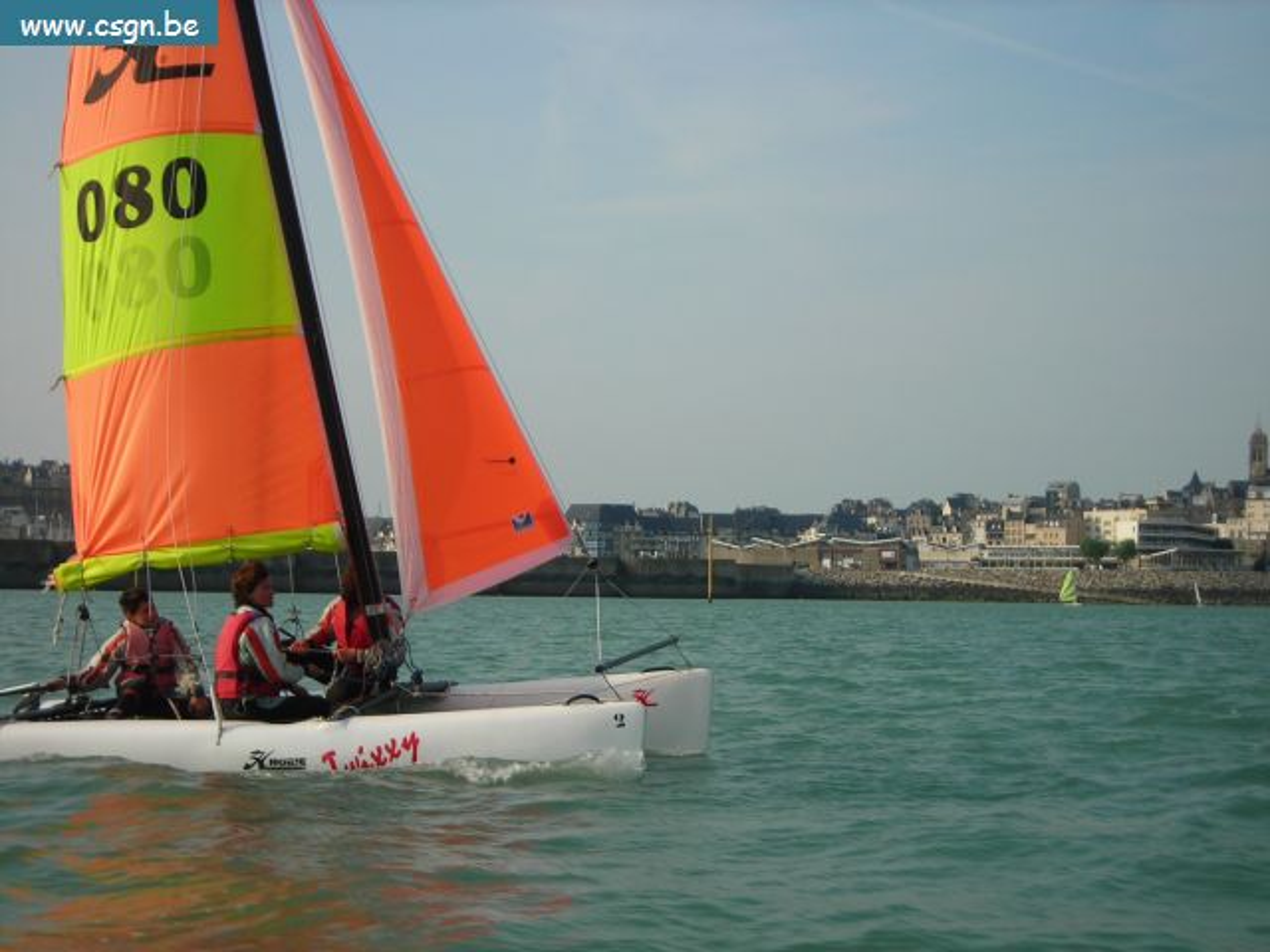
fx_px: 2385
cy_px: 476
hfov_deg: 29.8
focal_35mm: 65
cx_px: 635
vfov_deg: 22.6
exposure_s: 1/147
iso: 50
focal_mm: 10.8
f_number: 7.7
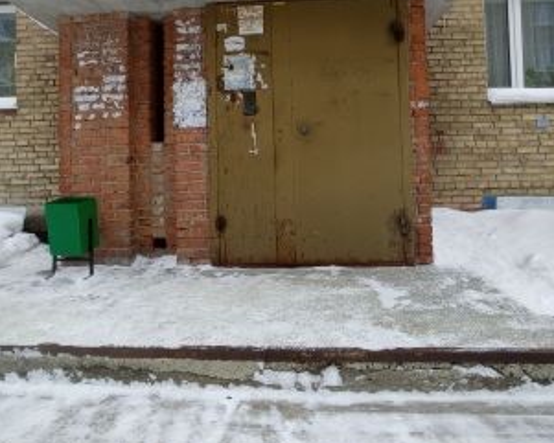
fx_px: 607
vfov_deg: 39.9
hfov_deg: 49.1
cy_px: 167
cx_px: 278
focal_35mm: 37
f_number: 2.2
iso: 173
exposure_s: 1/100
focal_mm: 1.65
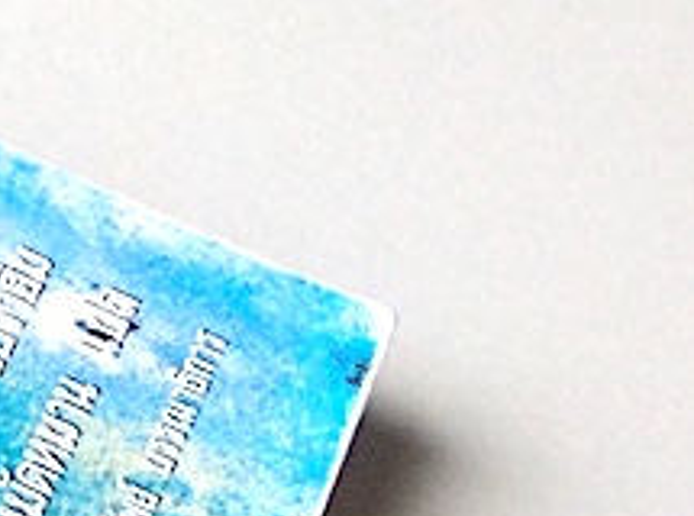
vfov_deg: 8.7
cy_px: 537
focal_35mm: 169
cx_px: -1123
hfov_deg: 9.9
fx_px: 3379
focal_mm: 3.3
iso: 50
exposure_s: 1/100
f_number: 2.4
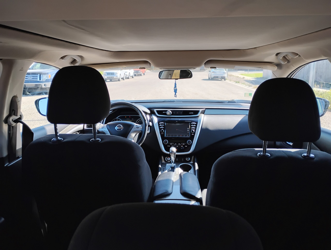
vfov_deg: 49.9
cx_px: 166
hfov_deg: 63.4
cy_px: 125
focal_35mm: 28
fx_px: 268
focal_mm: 4.26
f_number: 1.8
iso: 120
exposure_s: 1/120
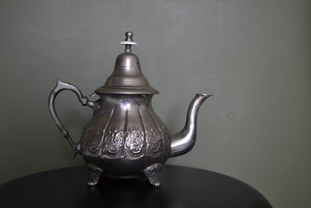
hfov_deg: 43.6
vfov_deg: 29.9
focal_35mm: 45
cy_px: 104
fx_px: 389
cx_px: 156
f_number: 4.5
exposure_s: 1/60
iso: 1100
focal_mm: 30
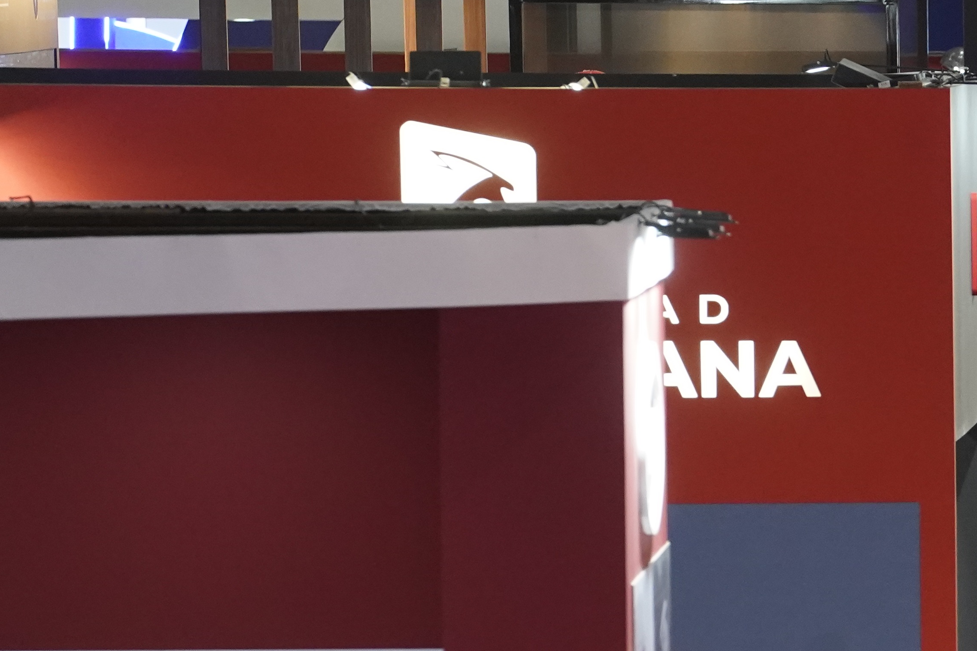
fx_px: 13378
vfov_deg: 2.8
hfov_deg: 4.2
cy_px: 685
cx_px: 1285
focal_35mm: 493
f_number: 5.6
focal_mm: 187
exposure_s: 1/125
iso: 4000
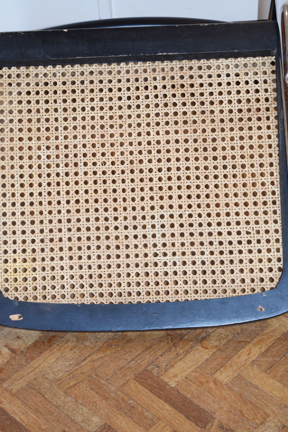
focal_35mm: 95
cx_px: 141
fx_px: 1135
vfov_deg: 21.6
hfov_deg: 14.5
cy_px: 219
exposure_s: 1/60
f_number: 5.6
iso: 1000
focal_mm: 55
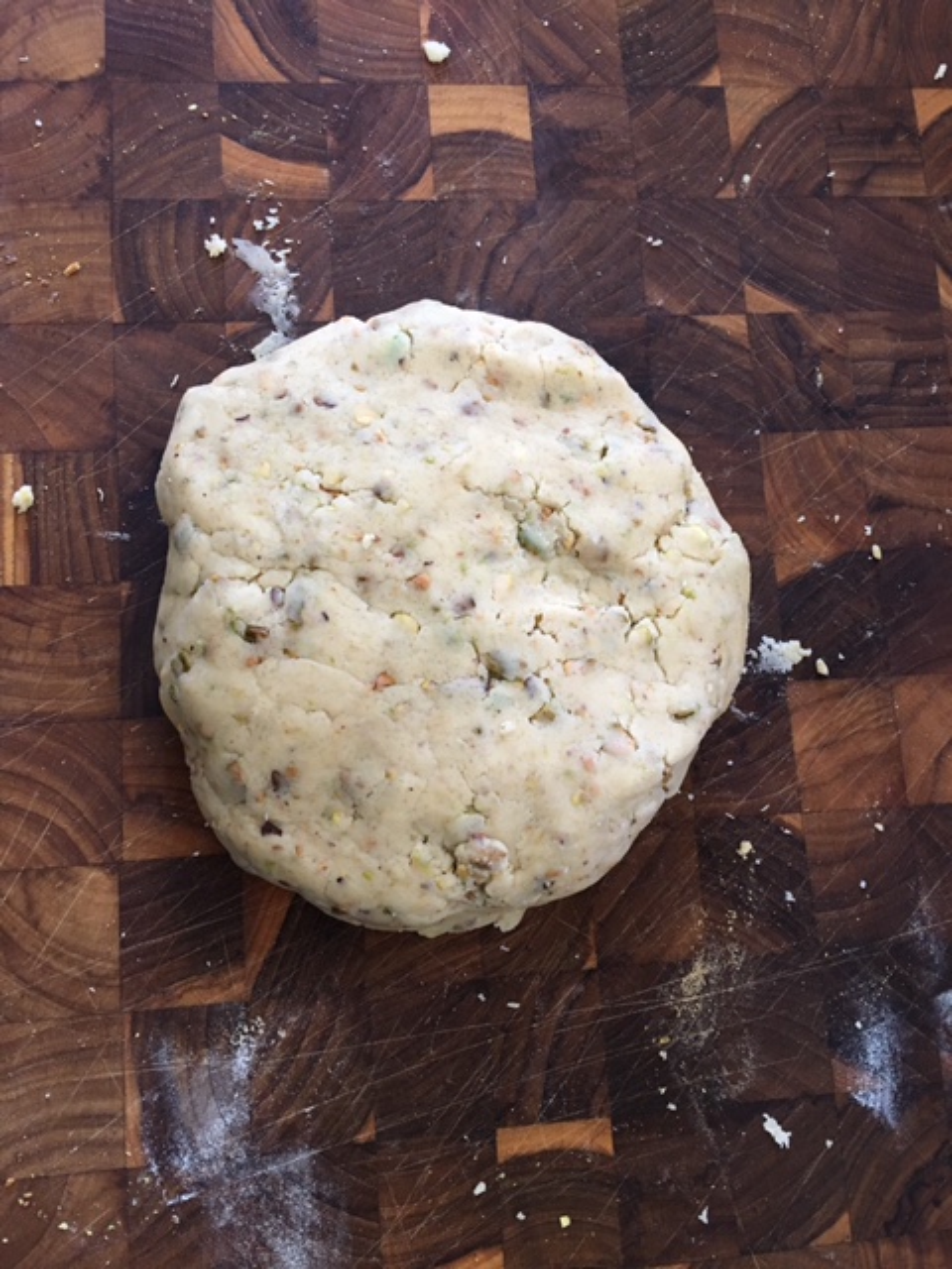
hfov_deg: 48.2
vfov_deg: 61.7
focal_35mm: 29
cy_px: 634
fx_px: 1063
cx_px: 476
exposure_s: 1/30
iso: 100
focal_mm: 4.15
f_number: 2.2
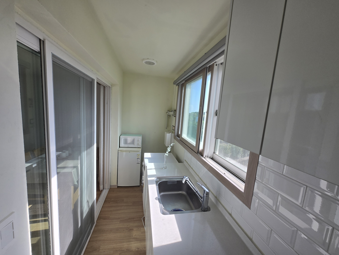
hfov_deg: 106.2
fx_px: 127
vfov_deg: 89.9
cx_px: 170
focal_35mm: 13
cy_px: 128
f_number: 2.2
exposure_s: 1/252
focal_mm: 1.7
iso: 25
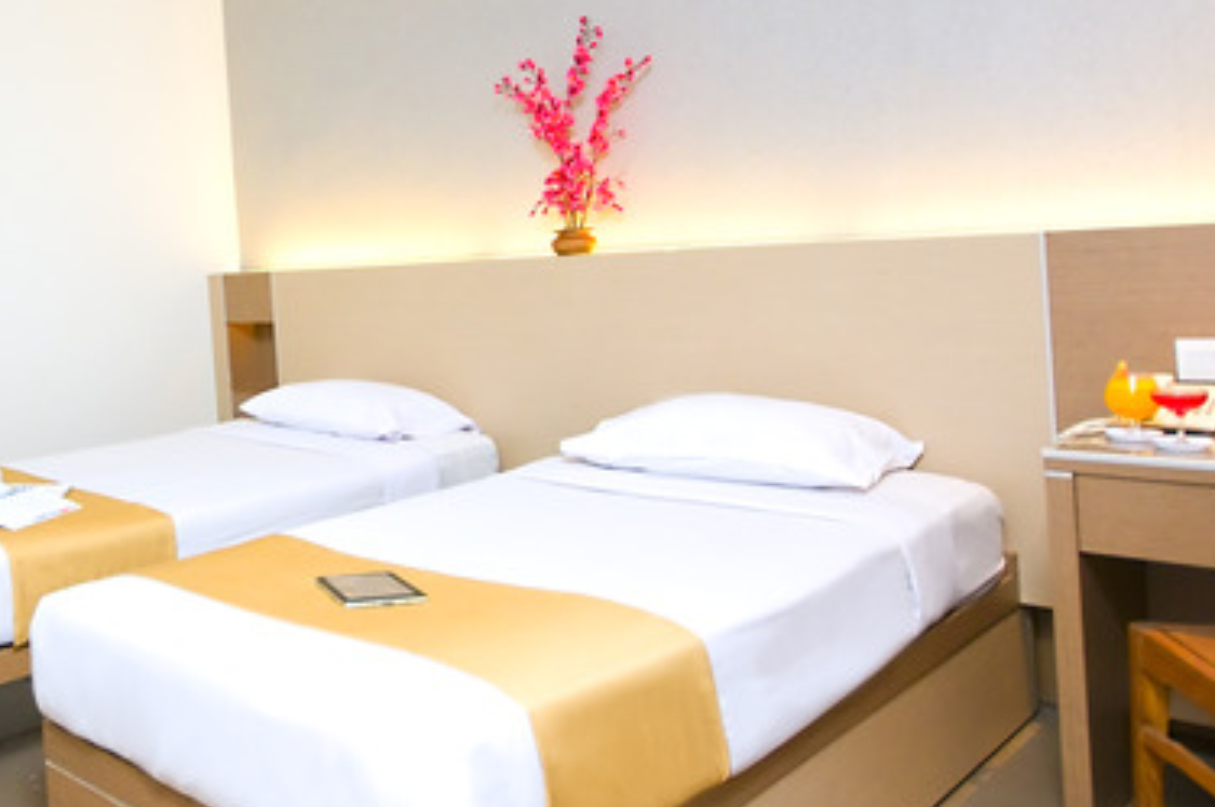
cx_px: 172
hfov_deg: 53.1
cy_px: 280
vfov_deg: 40.6
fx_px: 1079
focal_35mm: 32
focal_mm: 10
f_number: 4
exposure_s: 1/30
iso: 1000
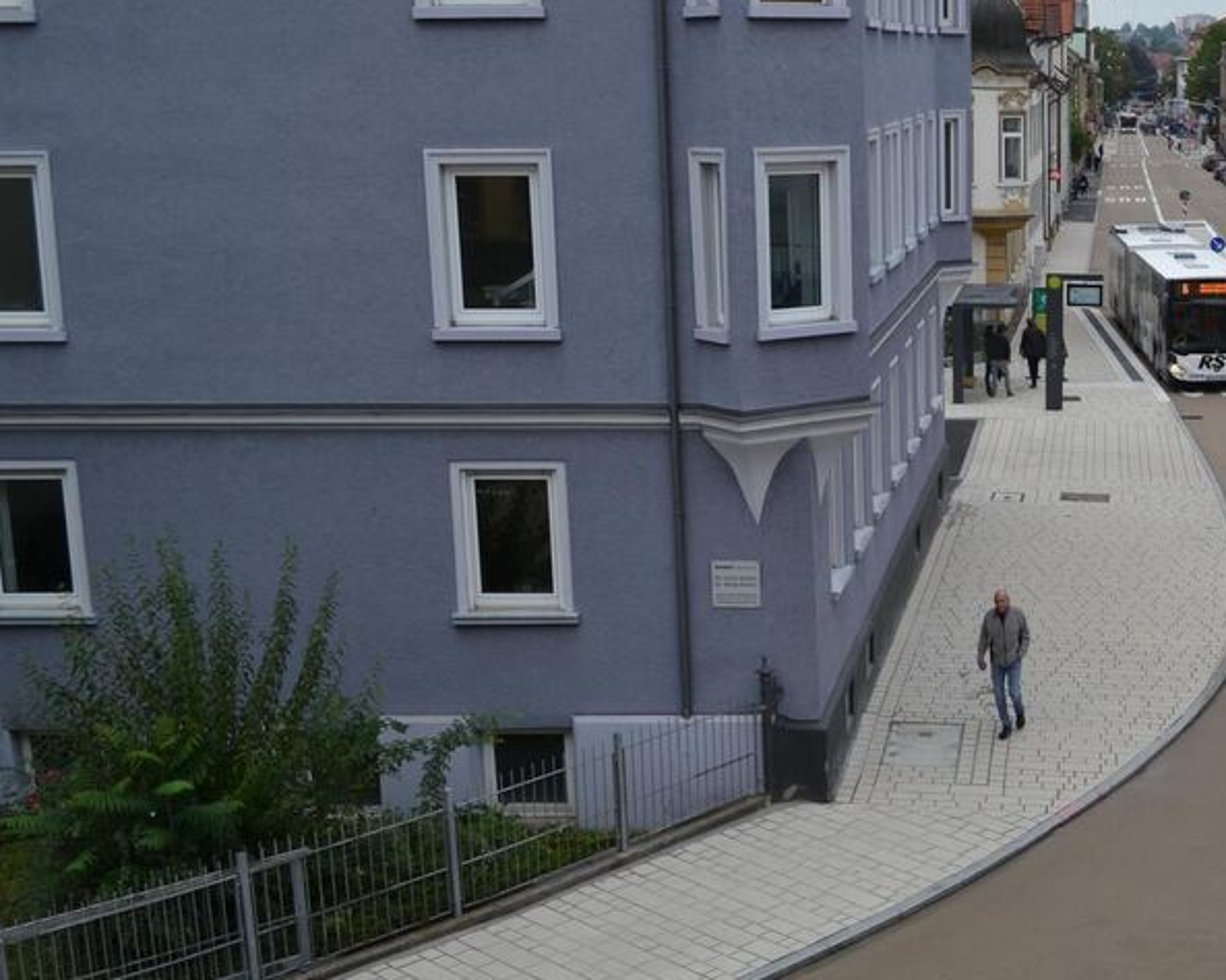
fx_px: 2068
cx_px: 1220
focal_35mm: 57
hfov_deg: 30.7
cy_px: 552
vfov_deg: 26.6
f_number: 7.1
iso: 100
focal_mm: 20
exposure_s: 1/200
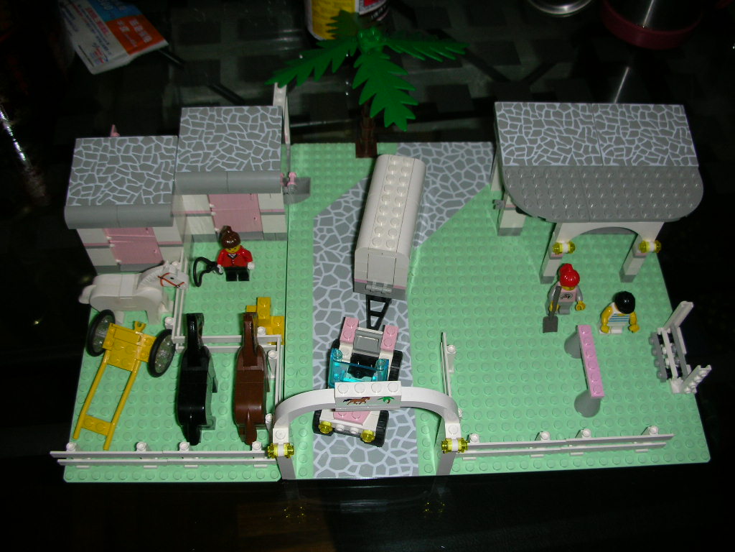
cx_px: 368
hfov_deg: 52.6
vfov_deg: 40.7
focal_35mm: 35
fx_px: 743
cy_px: 276
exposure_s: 1/60.1
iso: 50
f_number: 3
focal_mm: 5.8
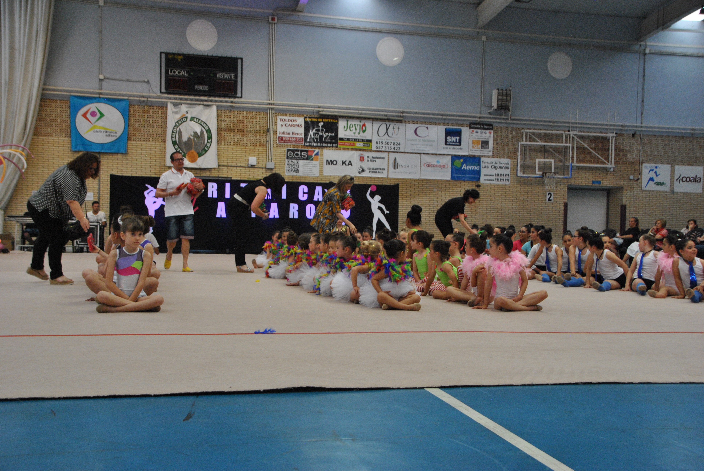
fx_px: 734
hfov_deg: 51.2
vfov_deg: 35.6
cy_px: 236
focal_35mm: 38
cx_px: 352
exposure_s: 1/125
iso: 800
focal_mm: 25
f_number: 5.6
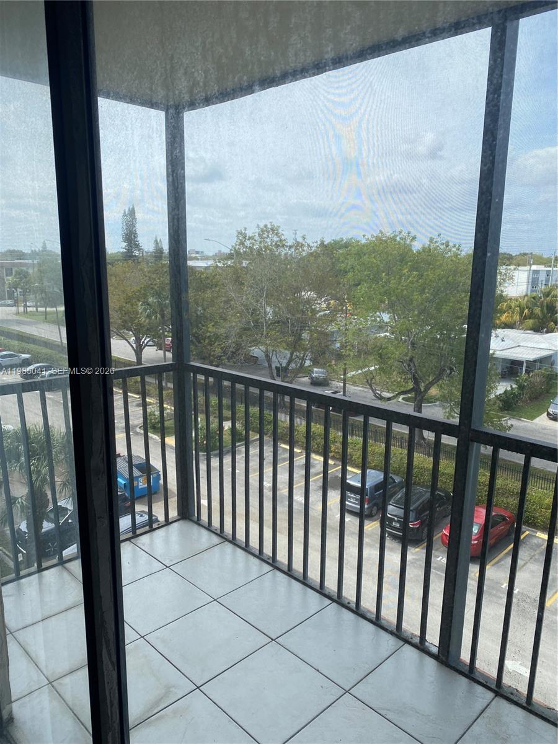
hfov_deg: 53.1
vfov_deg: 67.3
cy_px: 372
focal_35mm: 26
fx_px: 559
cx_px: 279
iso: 32
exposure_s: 1/1170
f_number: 1.8
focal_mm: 4.25
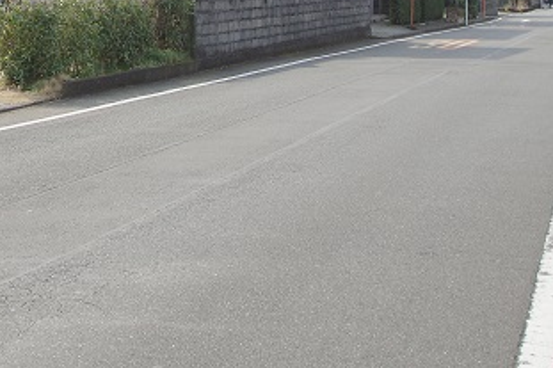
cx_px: 124
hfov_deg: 24.2
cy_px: -108
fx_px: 1274
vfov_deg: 15.6
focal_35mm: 83
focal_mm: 18.75
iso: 200
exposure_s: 1/320
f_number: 9
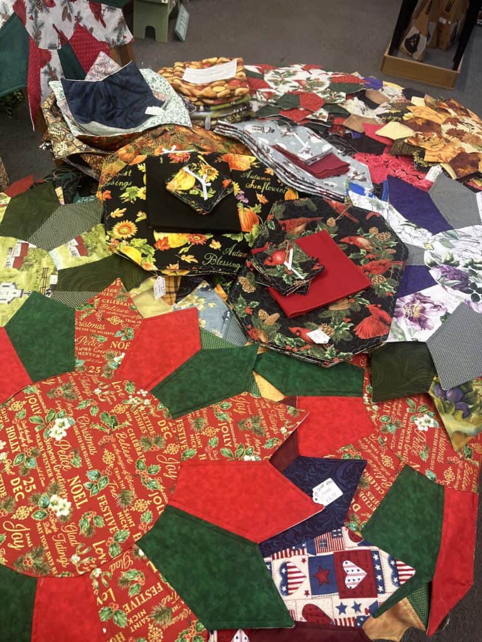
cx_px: 241
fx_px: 483
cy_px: 321
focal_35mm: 26
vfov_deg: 67.3
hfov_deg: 53.1
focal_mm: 5.1
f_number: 1.6
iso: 125
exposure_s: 1/120
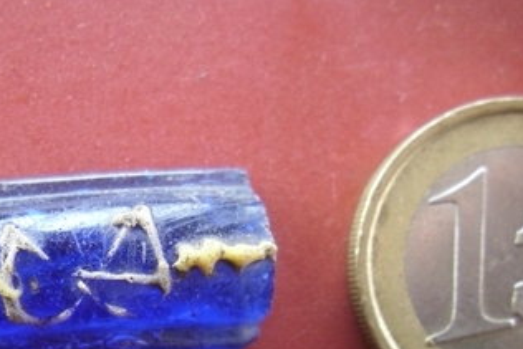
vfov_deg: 26.1
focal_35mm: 51
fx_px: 741
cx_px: 149
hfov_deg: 38.1
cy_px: 269
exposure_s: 1/60
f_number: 2.8
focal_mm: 6.2
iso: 200
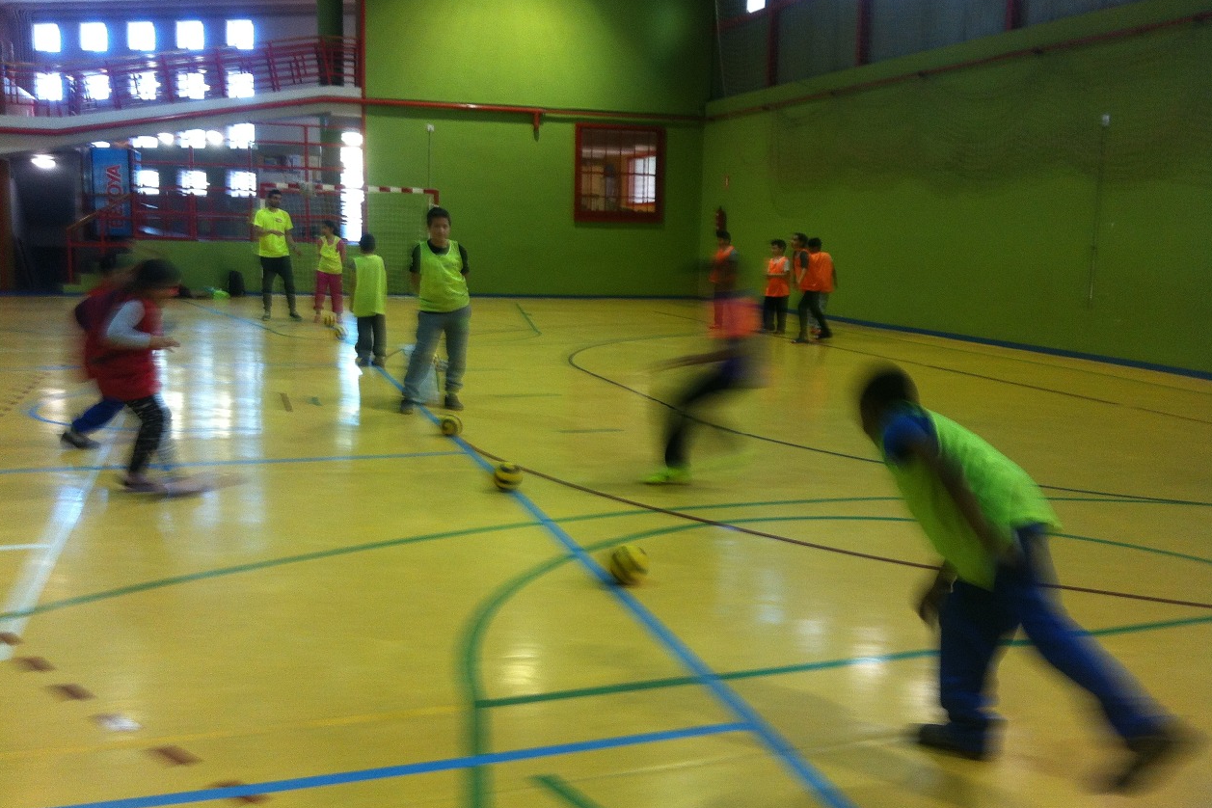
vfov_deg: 35.9
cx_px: 606
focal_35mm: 37
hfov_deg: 51.9
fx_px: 1246
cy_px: 408
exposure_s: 1/15
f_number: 2.8
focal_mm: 3.85
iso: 100
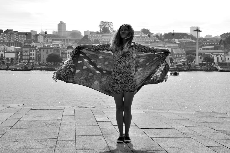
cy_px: 76
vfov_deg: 26.5
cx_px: 115
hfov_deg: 38.9
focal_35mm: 51
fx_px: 326
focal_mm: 34
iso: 200
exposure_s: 1/400
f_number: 10
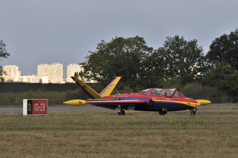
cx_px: 119
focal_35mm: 450
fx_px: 2971
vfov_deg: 3.0
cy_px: 79
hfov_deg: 4.6
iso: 200
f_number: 11
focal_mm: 300
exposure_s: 1/500
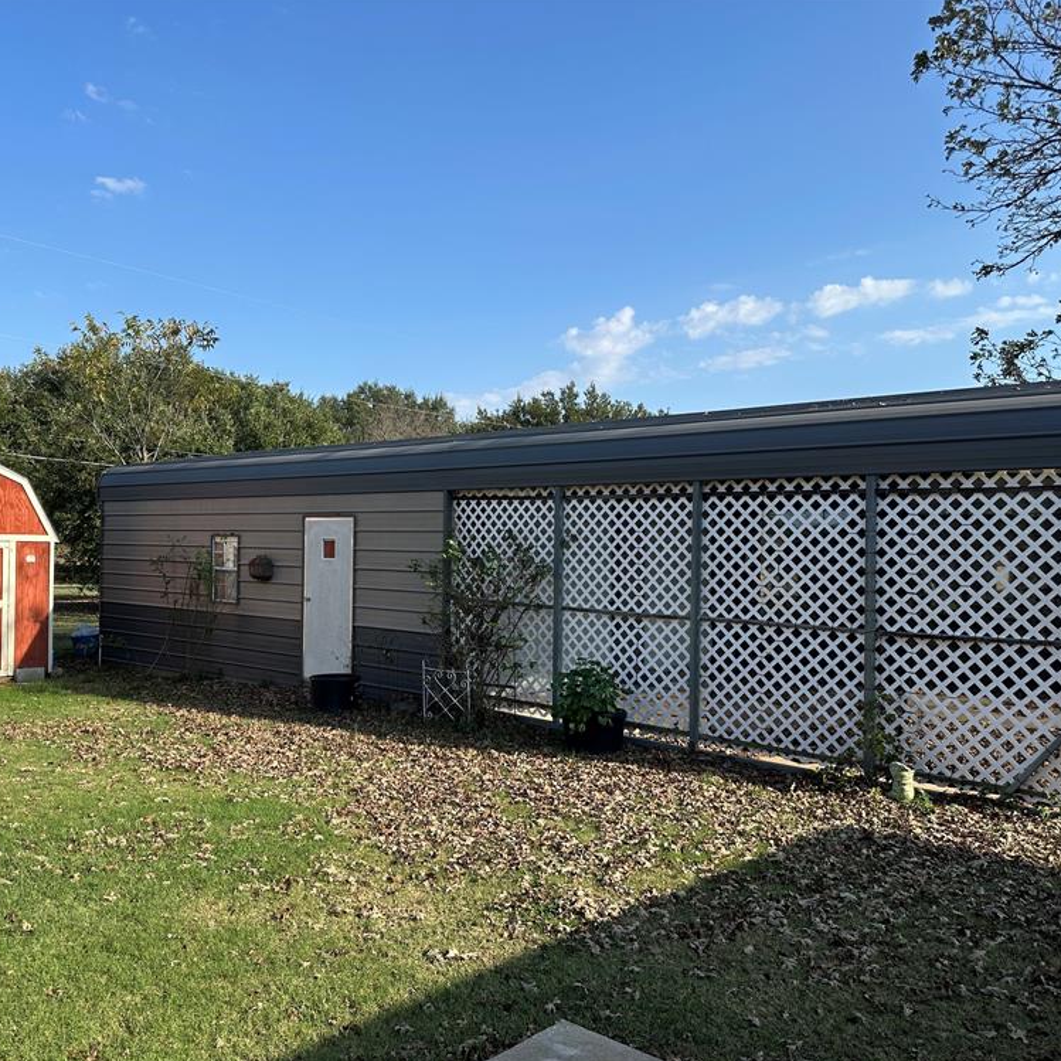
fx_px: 1006
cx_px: 453
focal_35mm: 29
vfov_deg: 55.6
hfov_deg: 55.4
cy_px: 535
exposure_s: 1/2882
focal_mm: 6.86
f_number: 1.78
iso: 80
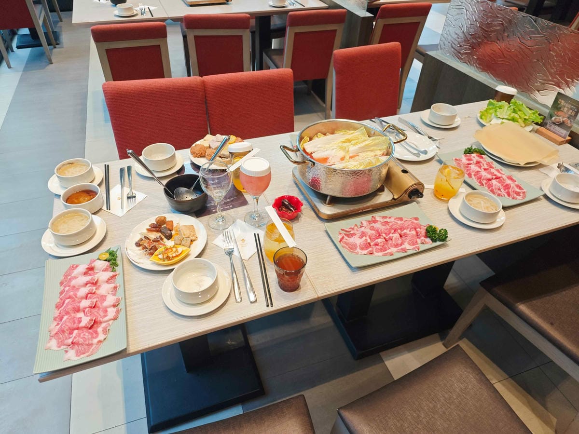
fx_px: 385
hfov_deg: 73.9
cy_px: 217
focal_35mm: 23
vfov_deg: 58.9
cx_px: 290
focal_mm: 8.72
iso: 160
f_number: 2
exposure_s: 1/60
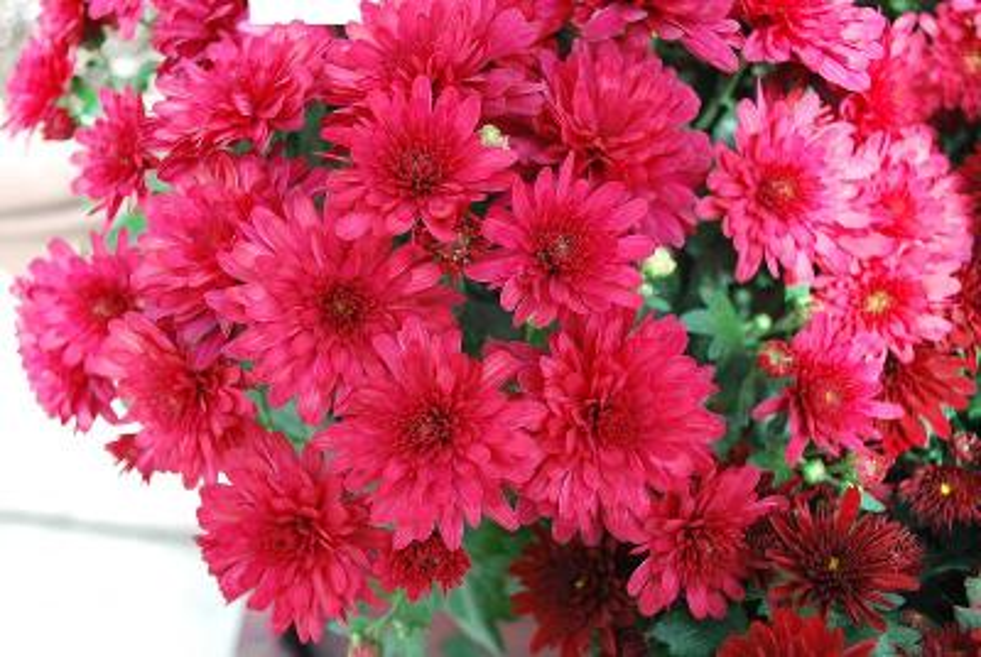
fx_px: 901
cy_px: 328
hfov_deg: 57.2
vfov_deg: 40.1
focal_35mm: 33
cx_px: 490
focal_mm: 22
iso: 200
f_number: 4.5
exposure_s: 1/60
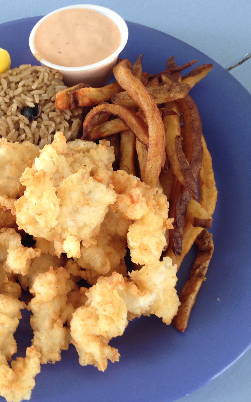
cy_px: 200
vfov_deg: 42.6
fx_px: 514
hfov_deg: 26.6
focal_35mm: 47
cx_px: 29
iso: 50
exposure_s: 1/24
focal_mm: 4.12
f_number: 2.4
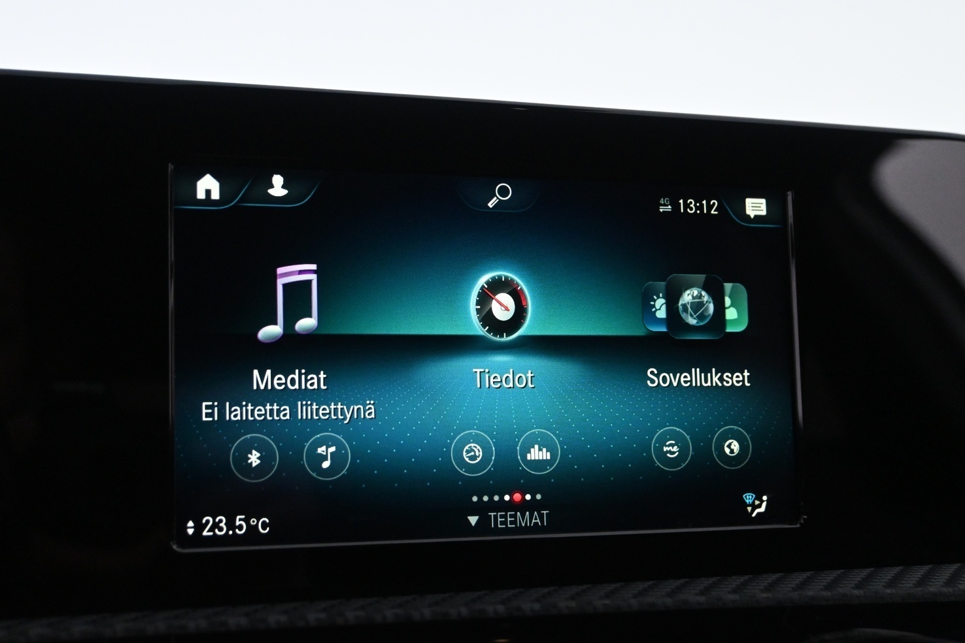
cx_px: 490
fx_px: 1214
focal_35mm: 45
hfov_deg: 43.4
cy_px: 348
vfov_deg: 29.7
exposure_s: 1/80
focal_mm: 27.5
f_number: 4.5
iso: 3200
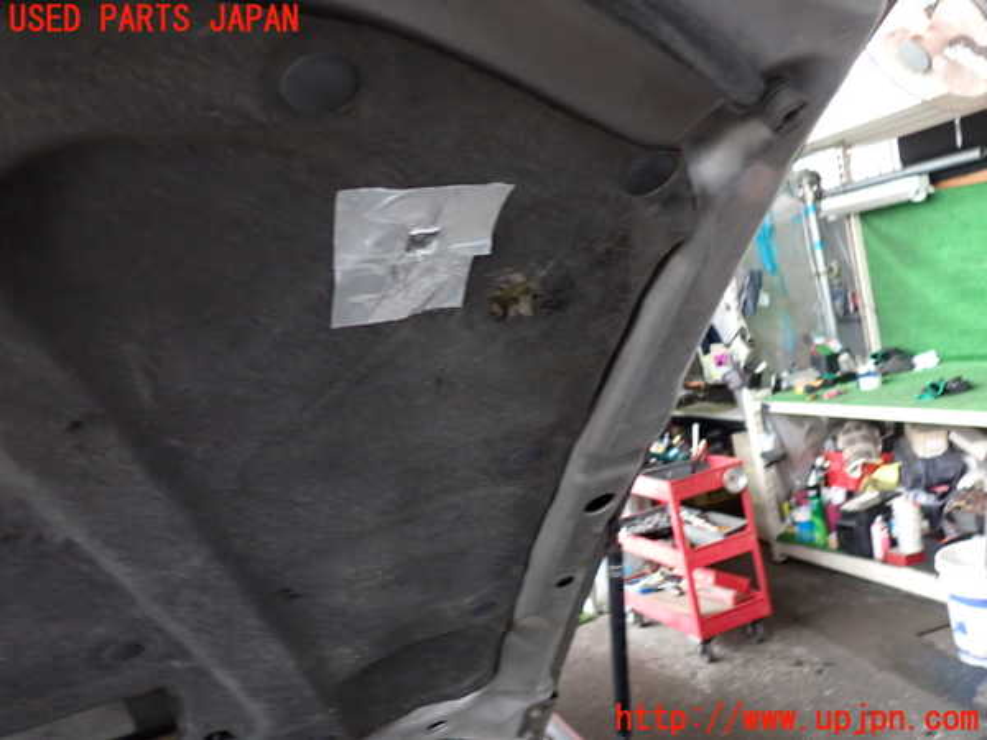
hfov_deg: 60.0
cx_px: 494
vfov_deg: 46.8
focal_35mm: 30
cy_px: 370
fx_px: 855
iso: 320
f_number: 2.3
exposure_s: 1/30
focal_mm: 5.4
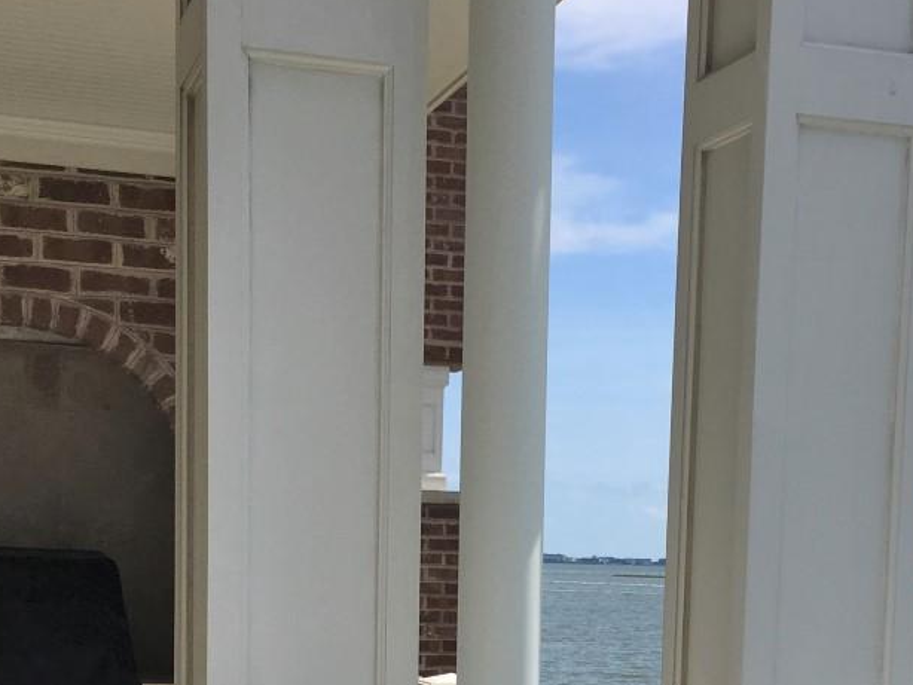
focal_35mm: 68
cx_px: 550
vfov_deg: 20.6
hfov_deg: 28.5
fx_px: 1794
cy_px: 761
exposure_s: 1/2653
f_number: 2.2
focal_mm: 4.15
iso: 25
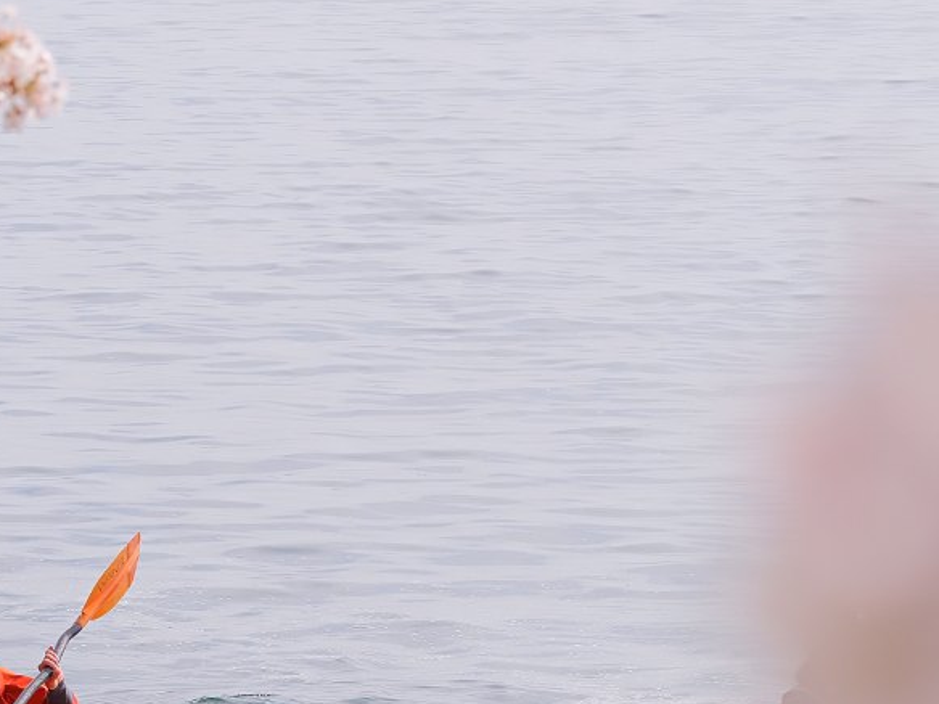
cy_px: 182
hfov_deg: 5.0
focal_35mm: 397
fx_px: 10769
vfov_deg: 3.7
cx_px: 178
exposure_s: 1/300
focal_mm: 110
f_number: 8
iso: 200
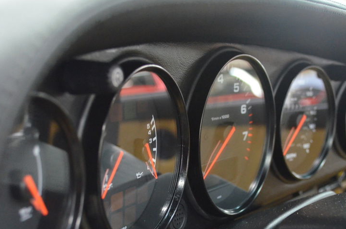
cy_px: 149
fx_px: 592
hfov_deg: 32.6
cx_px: 173
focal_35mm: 62
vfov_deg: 21.8
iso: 3200
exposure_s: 1/25
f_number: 4.5
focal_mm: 29
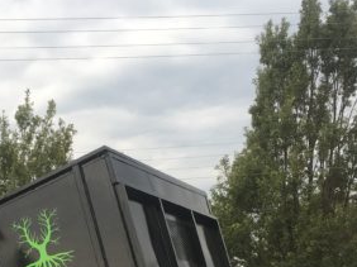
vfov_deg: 17.6
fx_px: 814
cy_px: 339
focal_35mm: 79
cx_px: 97
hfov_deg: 24.5
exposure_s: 1/120
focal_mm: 4.15
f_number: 2.2
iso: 25
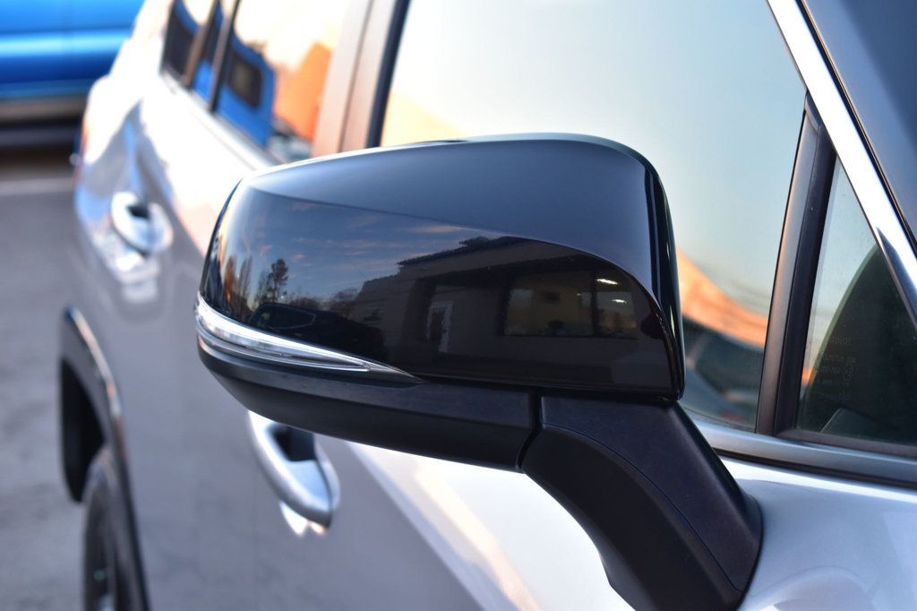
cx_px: 458
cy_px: 306
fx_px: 2101
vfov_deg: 16.5
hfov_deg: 24.6
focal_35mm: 82
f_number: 7.1
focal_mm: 55
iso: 400
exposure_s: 1/25
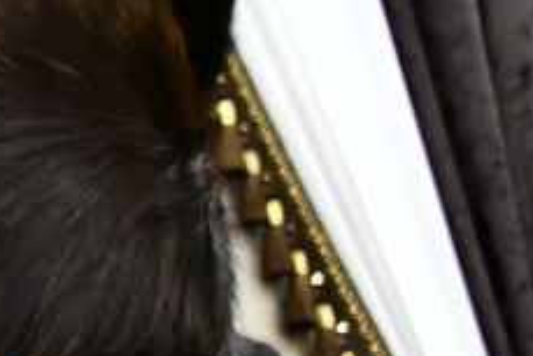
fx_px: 3437
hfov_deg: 7.7
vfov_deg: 5.9
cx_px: -1085
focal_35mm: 232
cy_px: 432
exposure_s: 1/100
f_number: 5.6
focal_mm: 38
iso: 3200
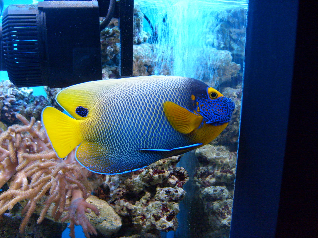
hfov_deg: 52.6
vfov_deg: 40.7
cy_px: 119
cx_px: 159
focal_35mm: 35
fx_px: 322
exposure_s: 1/20
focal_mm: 5.8
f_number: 2.8
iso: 200
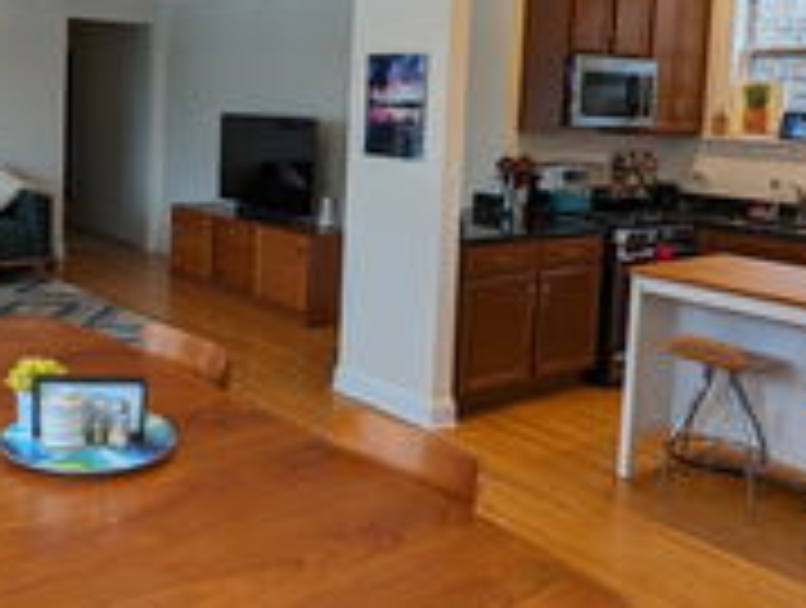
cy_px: 162
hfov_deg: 47.8
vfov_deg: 37.1
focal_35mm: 38
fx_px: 887
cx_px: 245
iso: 51
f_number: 2.2
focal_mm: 2.35
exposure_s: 1/40
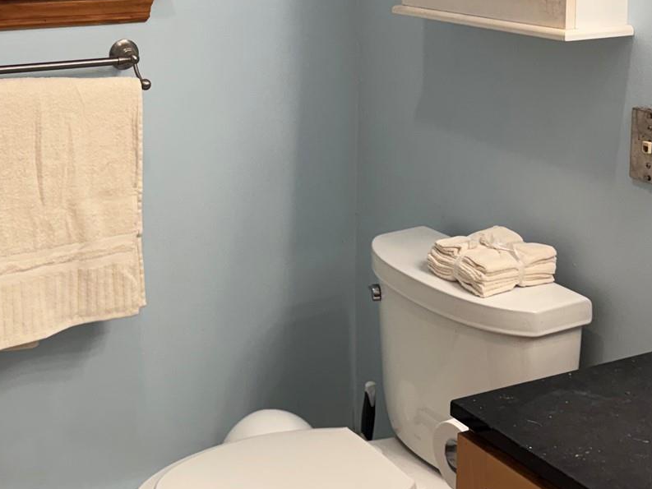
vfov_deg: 23.1
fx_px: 1168
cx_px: 283
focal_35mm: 62
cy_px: 58
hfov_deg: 31.2
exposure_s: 1/120
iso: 160
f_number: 1.78
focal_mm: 6.76
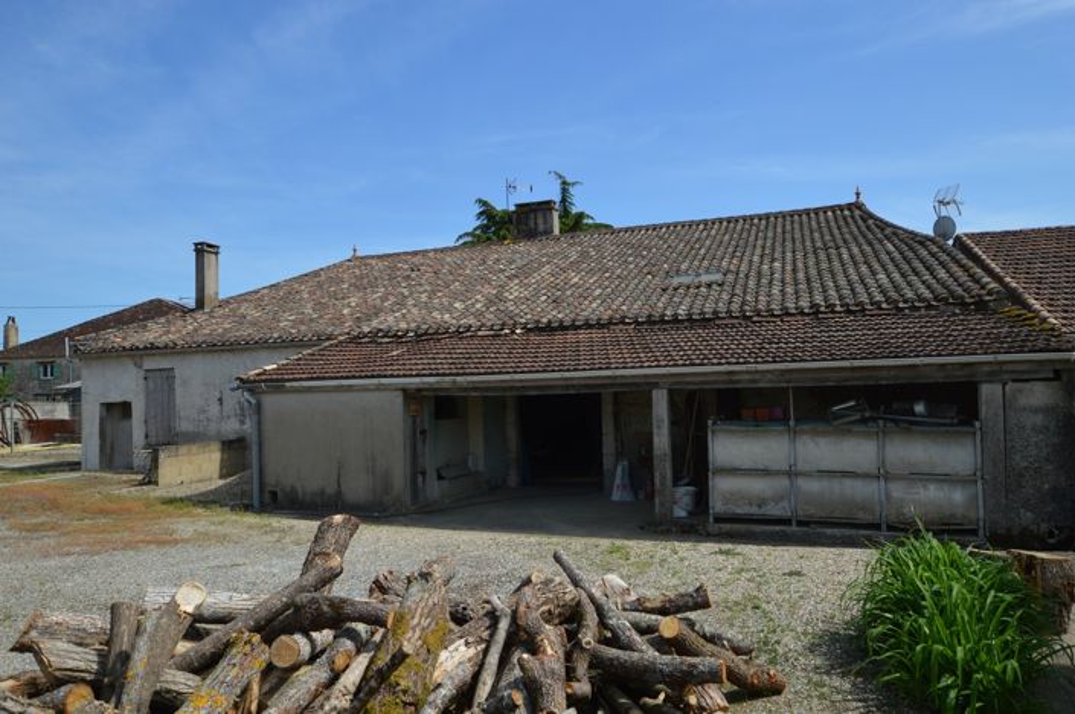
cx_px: 538
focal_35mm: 24
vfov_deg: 53.0
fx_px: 716
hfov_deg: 73.8
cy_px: 357
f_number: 8
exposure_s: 1/250
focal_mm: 16
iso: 100
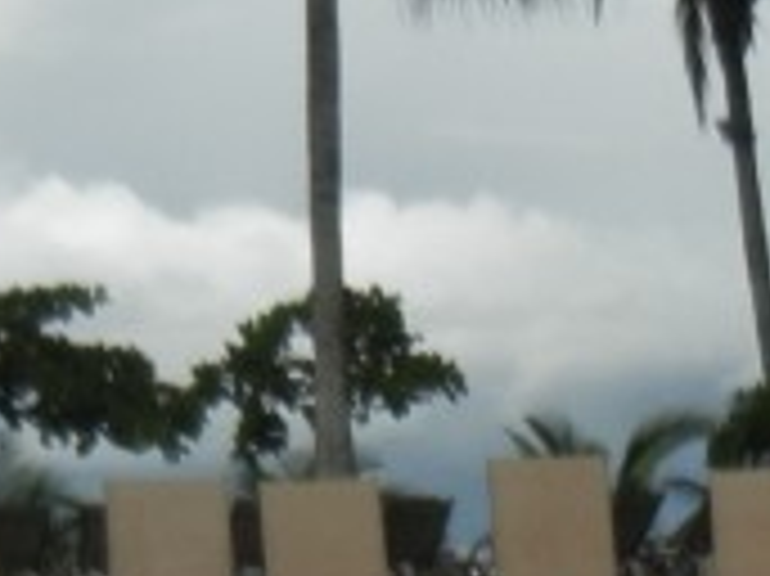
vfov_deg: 8.0
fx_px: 4001
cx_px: 504
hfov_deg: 11.0
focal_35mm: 180
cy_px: 999
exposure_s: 1/830
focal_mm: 5.4
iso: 160
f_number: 7
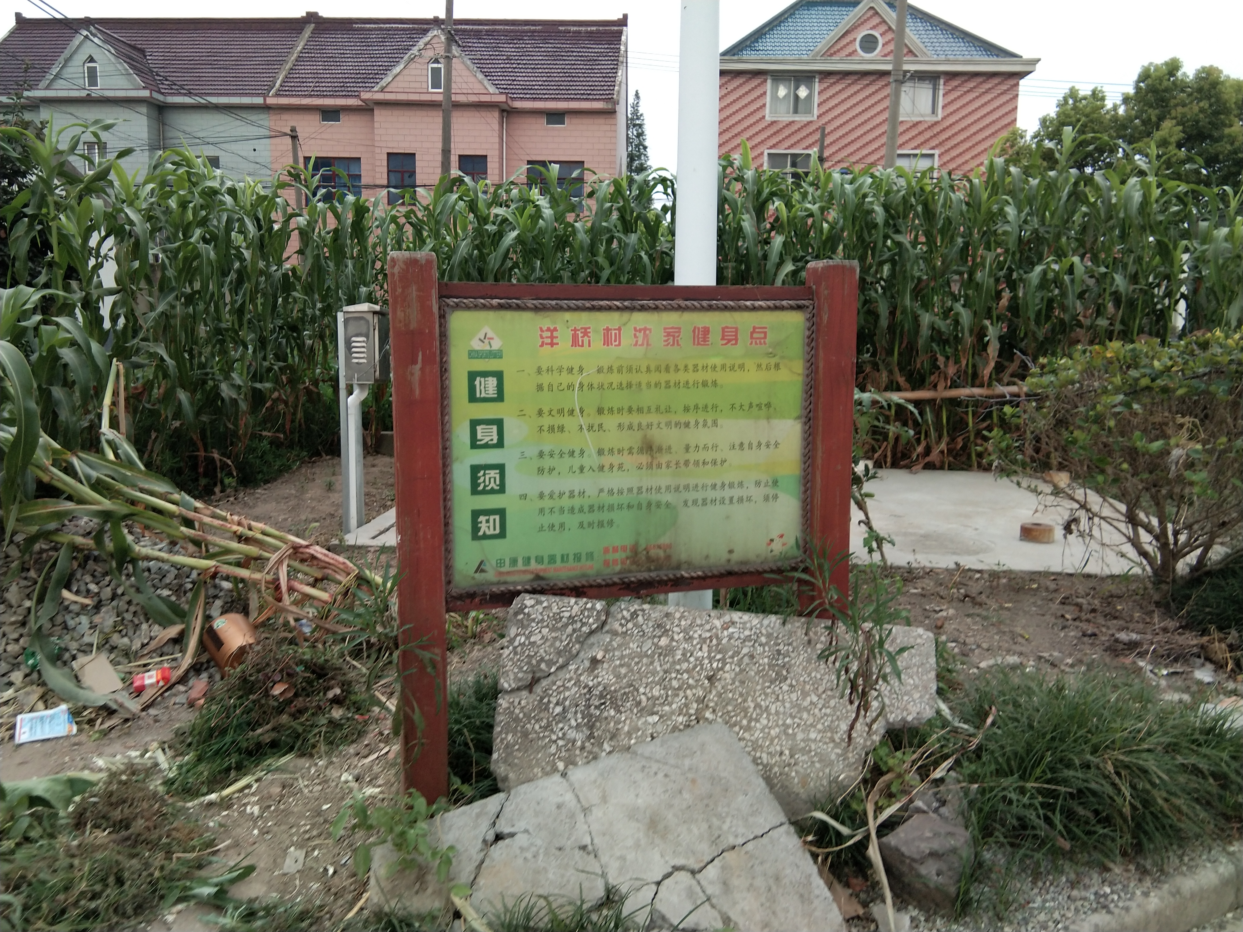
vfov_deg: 45.4
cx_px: 622
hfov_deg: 58.4
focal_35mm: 31
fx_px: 1113
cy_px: 466
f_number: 2.2
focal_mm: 3.69
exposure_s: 1/50
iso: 64
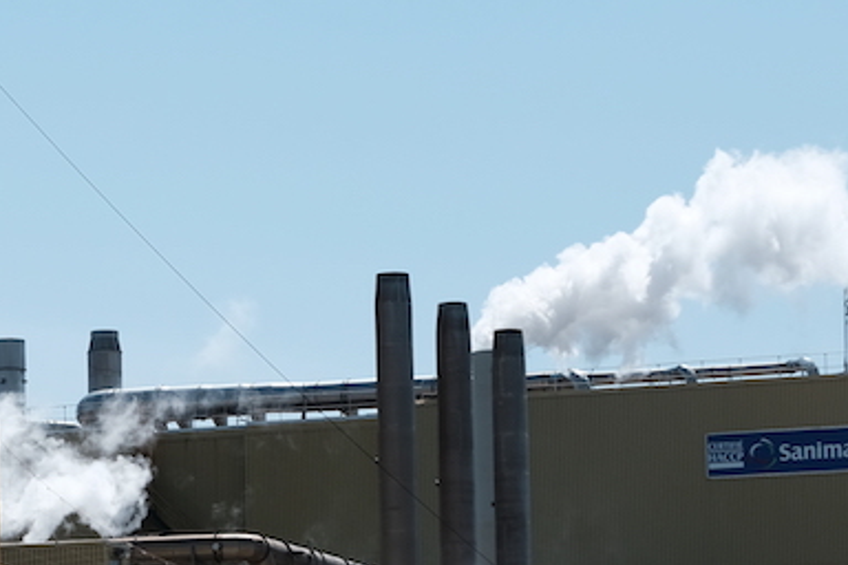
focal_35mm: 194
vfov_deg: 7.1
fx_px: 4569
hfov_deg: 10.4
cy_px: 380
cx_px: -238
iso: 200
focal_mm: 41.4
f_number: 4
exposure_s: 1/2000
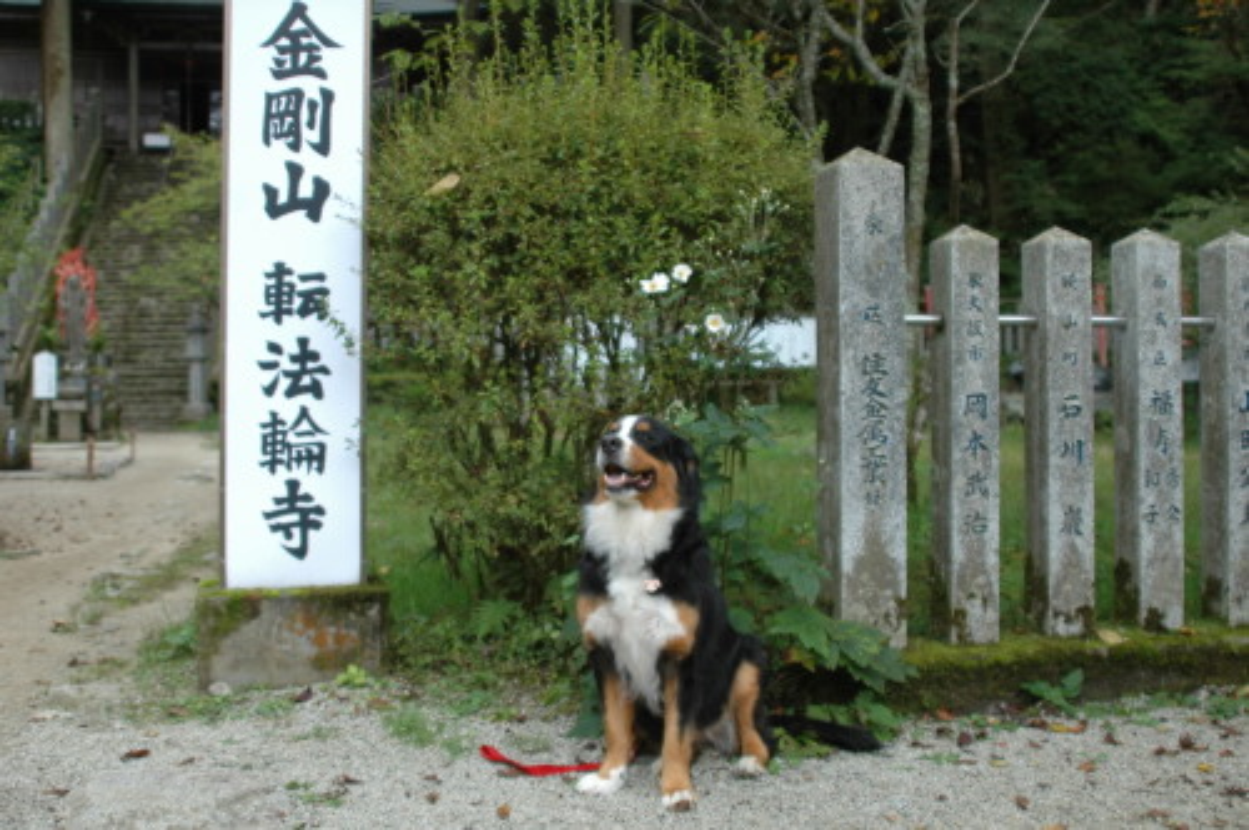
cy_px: 415
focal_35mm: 45
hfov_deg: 43.7
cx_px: 624
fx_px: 1559
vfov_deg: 29.8
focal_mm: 30
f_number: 4
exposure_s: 1/60
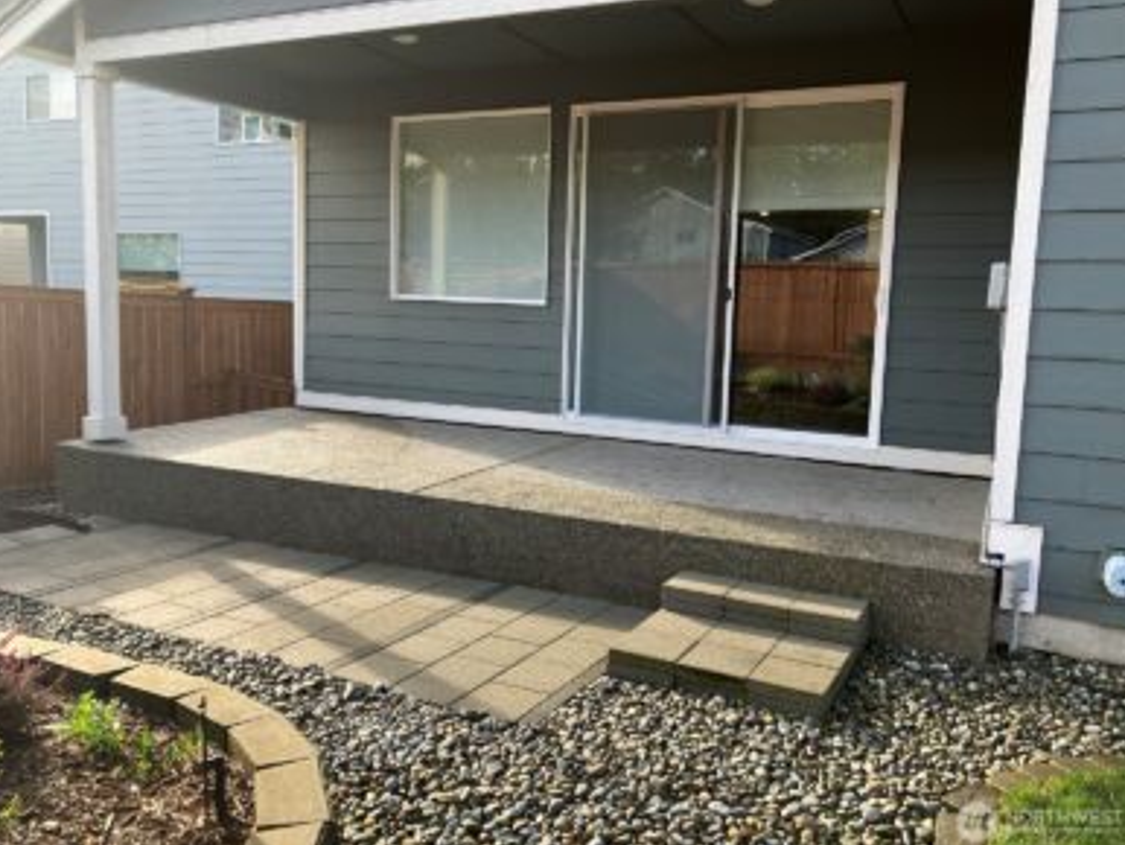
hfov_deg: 61.6
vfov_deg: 48.3
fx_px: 943
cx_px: 562
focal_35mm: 29
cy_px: 414
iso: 25
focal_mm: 3.99
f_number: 1.8
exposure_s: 1/121
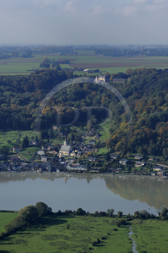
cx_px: 84
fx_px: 813
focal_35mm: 116
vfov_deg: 17.7
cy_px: 126
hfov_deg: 11.8
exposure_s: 1/800
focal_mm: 116
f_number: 9
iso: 400
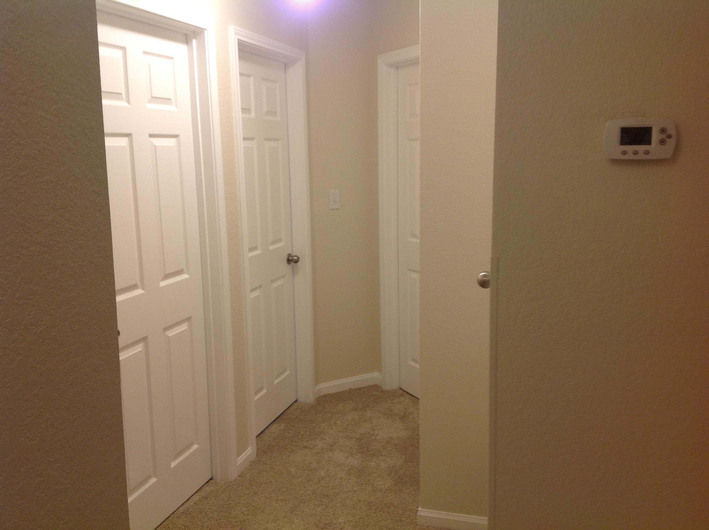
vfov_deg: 40.6
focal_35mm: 35
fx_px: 716
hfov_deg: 52.7
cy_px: 265
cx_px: 354
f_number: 2.4
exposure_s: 1/20
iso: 50
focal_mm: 4.28
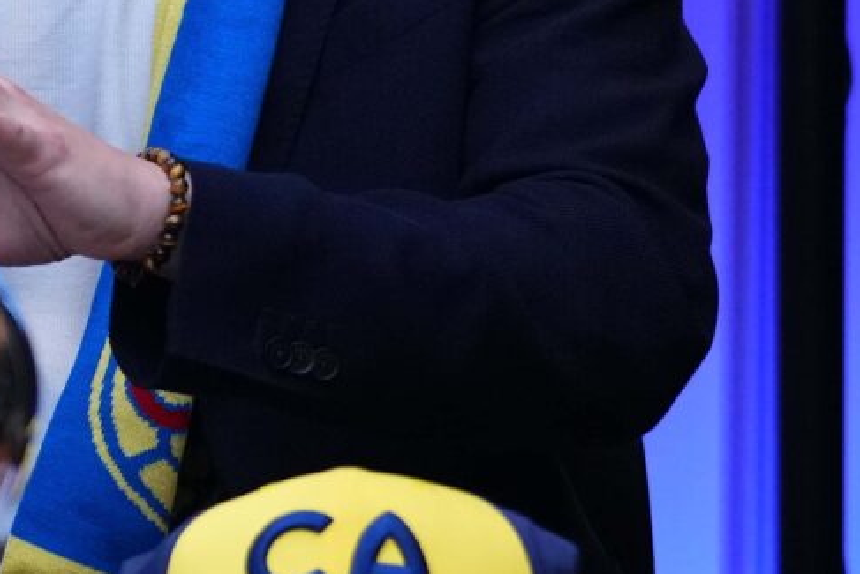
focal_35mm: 473
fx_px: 11302
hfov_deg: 4.3
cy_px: -56
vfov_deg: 2.9
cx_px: -528
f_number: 2.8
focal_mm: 90
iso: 2000
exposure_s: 1/500
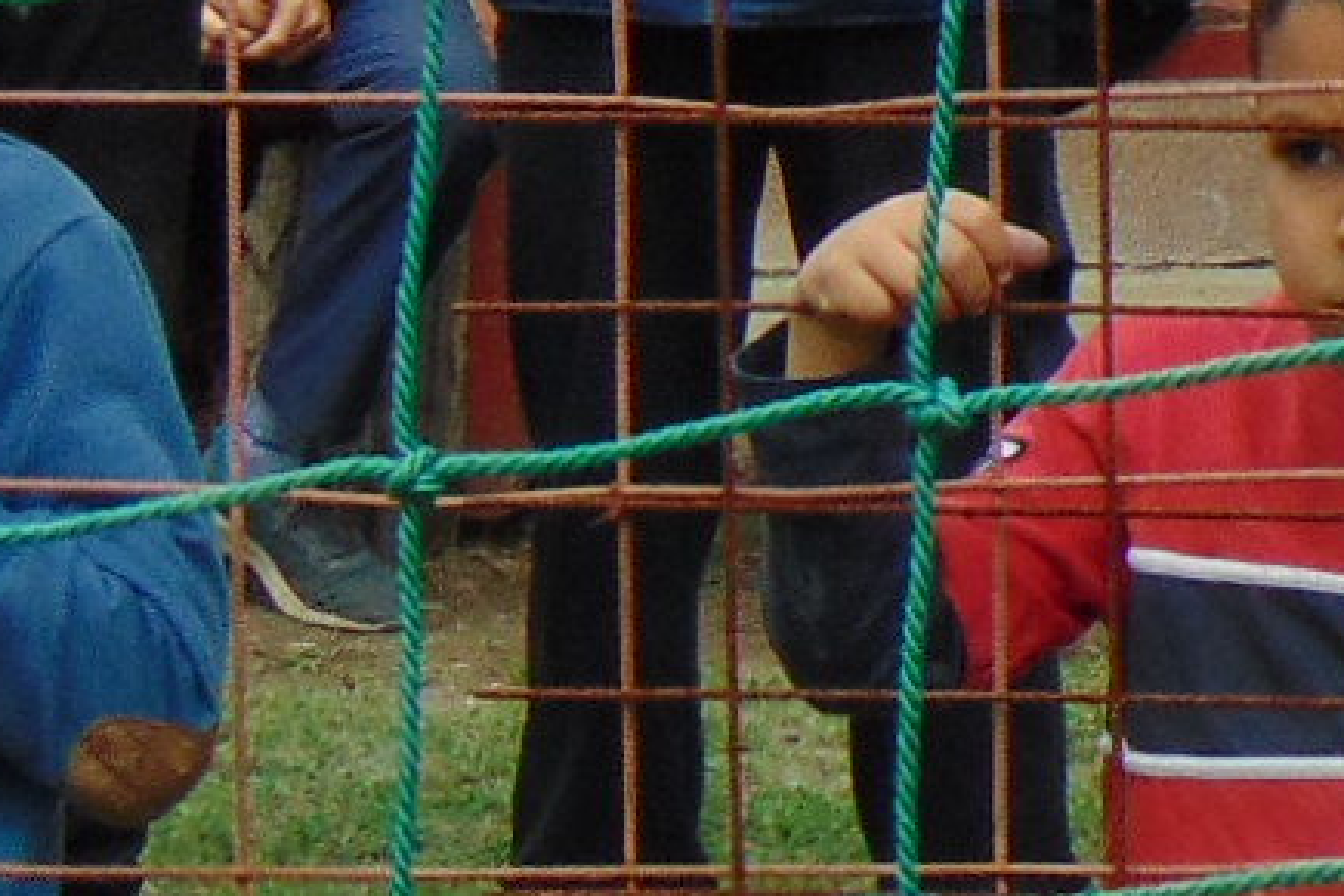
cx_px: 3117
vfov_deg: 4.4
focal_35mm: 310
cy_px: -485
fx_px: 11572
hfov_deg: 6.4
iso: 80
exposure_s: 1/500
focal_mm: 9
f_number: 3.5
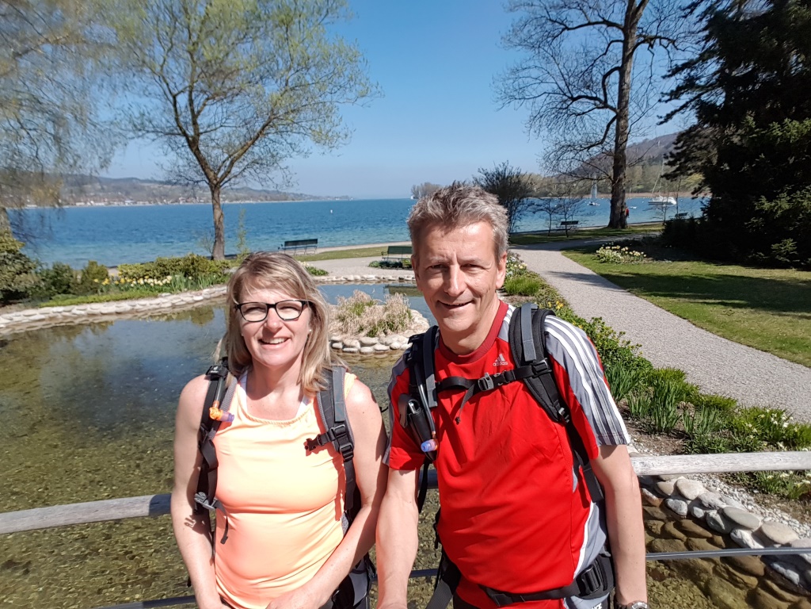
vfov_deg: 63.4
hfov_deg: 79.0
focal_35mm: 21
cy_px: 304
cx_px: 406
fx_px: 492
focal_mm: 2.1
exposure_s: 1/2056
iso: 50
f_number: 1.7
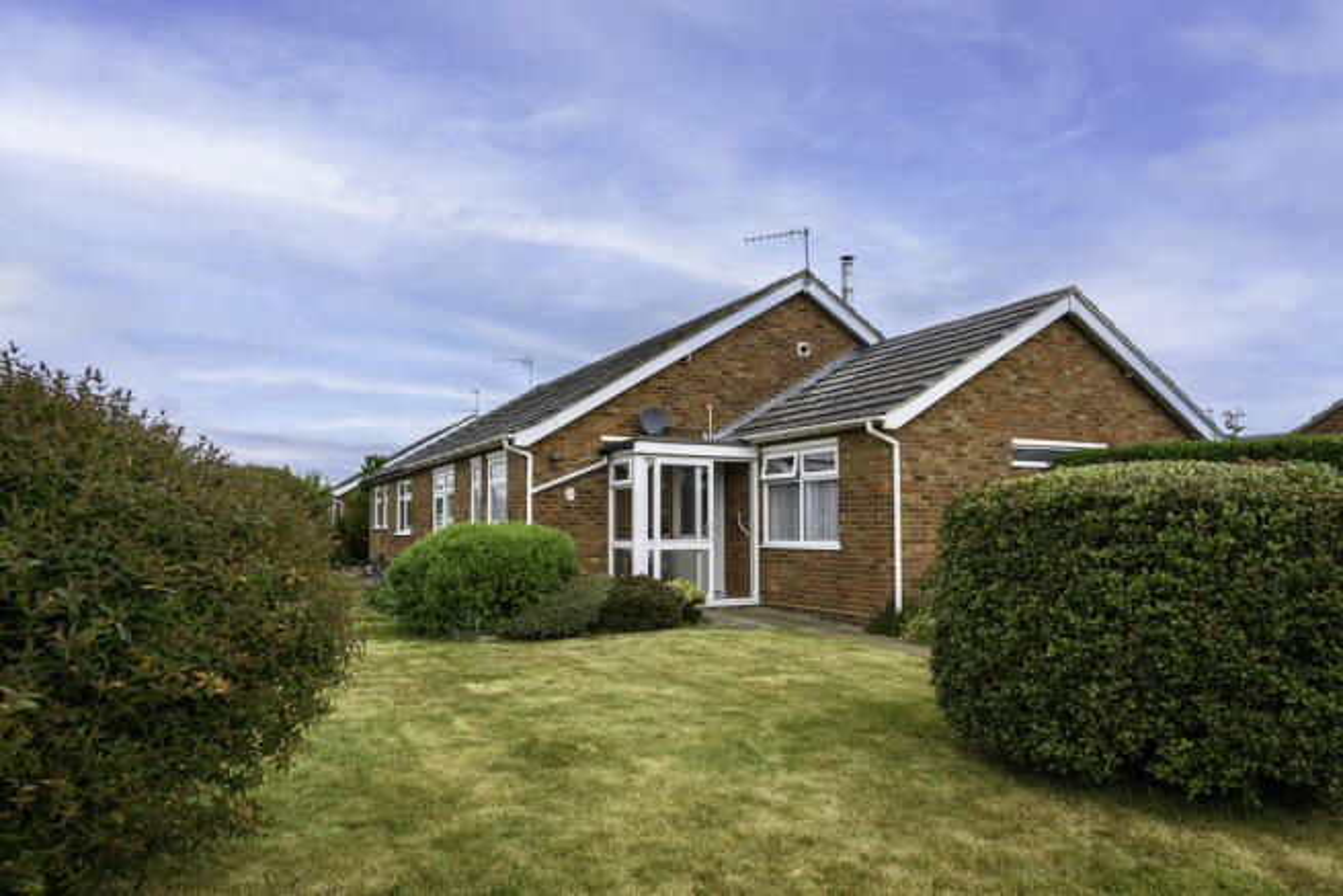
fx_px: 895
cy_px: 448
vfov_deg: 53.2
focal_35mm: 24
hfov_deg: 73.7
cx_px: 672
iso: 320
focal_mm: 24
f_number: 5.6
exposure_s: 1/1250
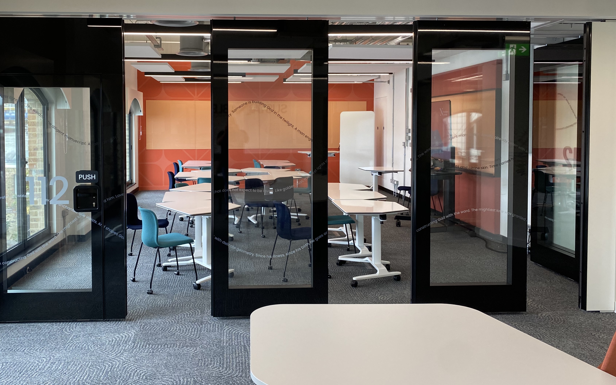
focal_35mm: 33
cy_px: 147
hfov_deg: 57.9
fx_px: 554
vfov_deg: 38.1
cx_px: 263
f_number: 1.8
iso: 100
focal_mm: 4.25
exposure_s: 1/100
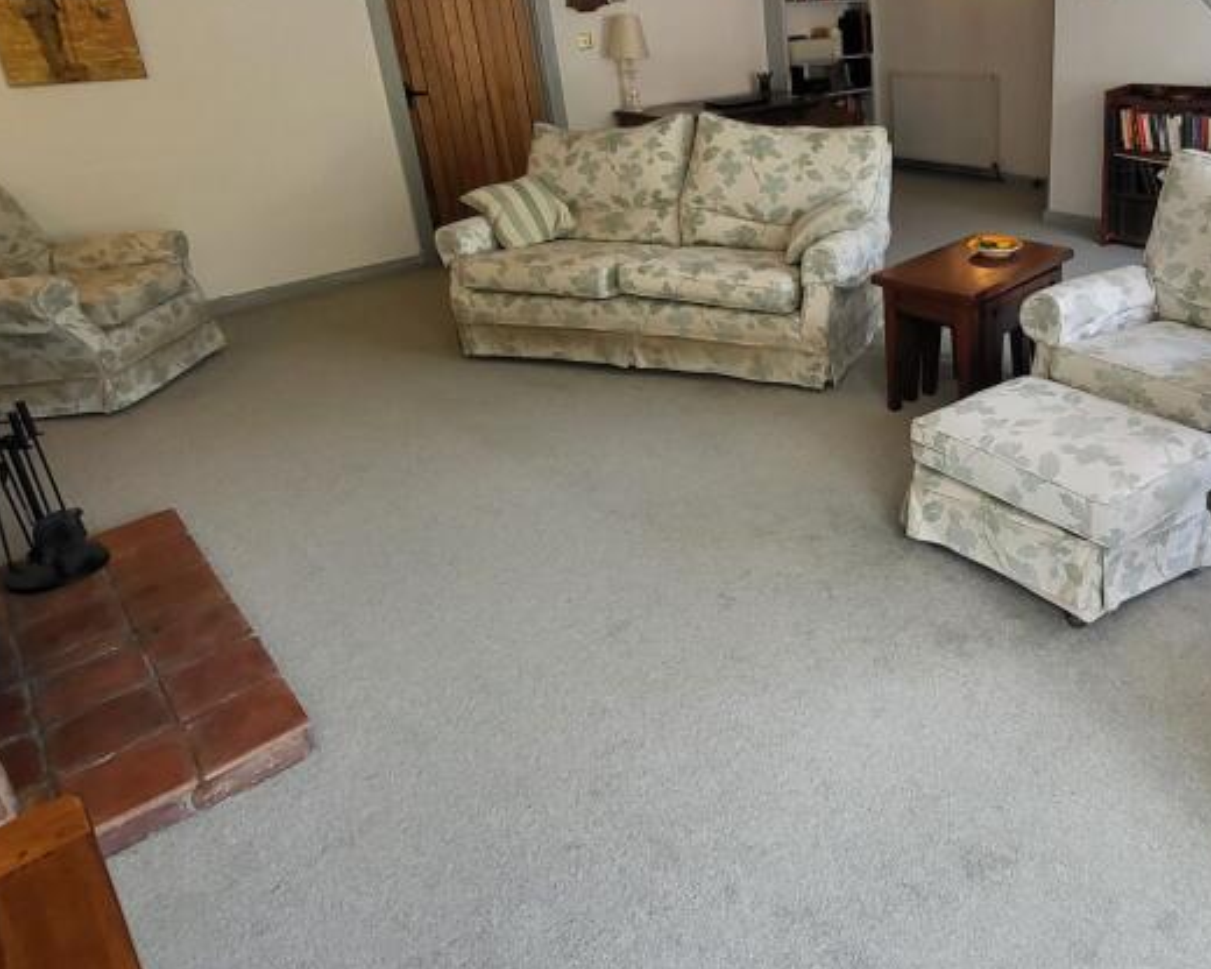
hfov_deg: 65.1
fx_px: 896
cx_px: 866
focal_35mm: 25
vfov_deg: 55.9
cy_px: 342
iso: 100
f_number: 2.2
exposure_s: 1/50
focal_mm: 1.74
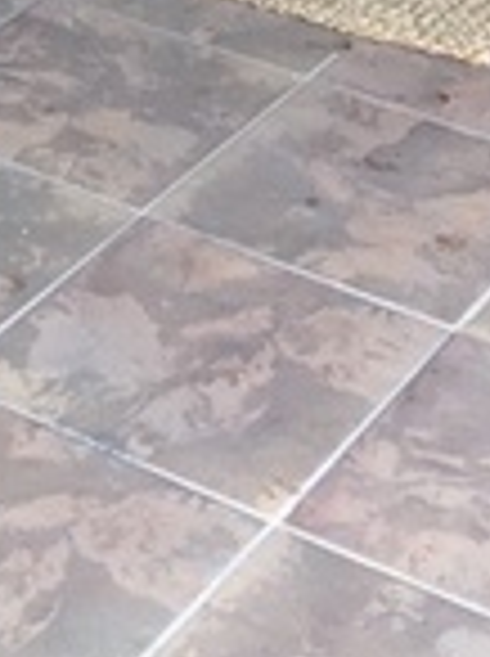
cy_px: -828
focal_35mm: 153
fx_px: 2896
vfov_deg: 11.2
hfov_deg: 9.6
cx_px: 76
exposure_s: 1/60
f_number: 2.2
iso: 25
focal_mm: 4.15
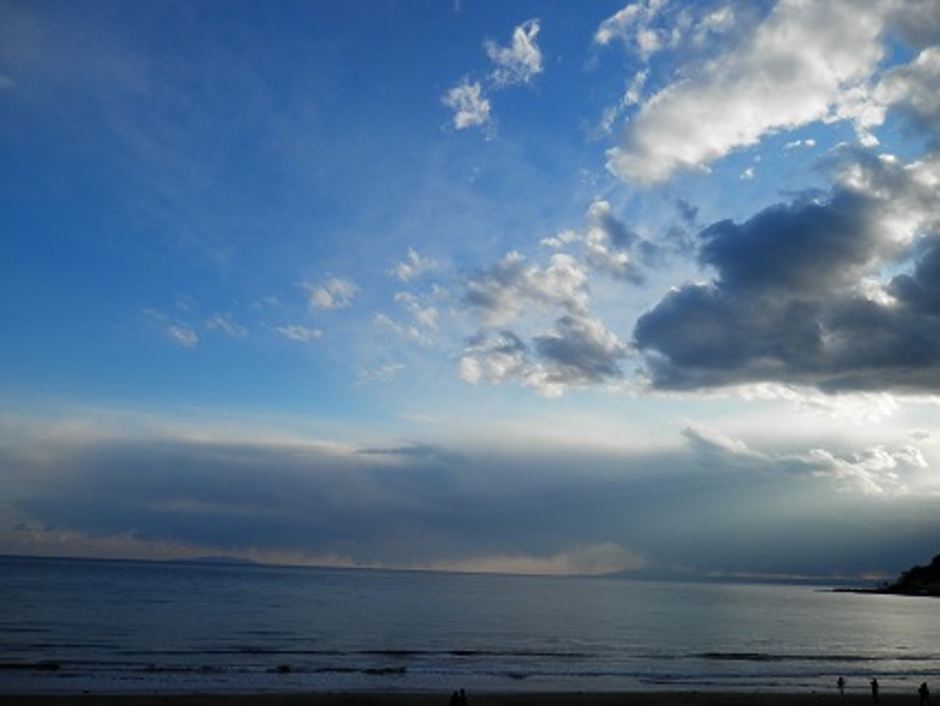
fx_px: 679
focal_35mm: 25
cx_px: 470
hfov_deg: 69.4
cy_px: 353
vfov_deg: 54.9
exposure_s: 1/125
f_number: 8.7
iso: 80
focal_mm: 4.5
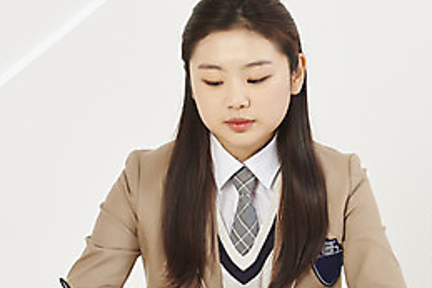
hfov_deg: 7.4
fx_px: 3338
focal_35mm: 278
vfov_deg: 4.9
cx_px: 248
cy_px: 233
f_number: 8
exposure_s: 1/125
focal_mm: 120
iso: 200
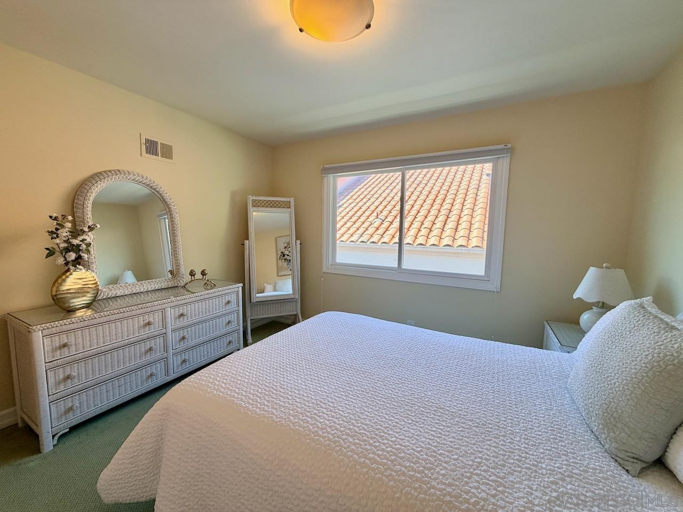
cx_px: 342
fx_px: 276
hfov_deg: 102.1
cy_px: 256
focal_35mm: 14
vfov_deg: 85.7
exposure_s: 1/120
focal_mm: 2.22
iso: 125
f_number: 2.2
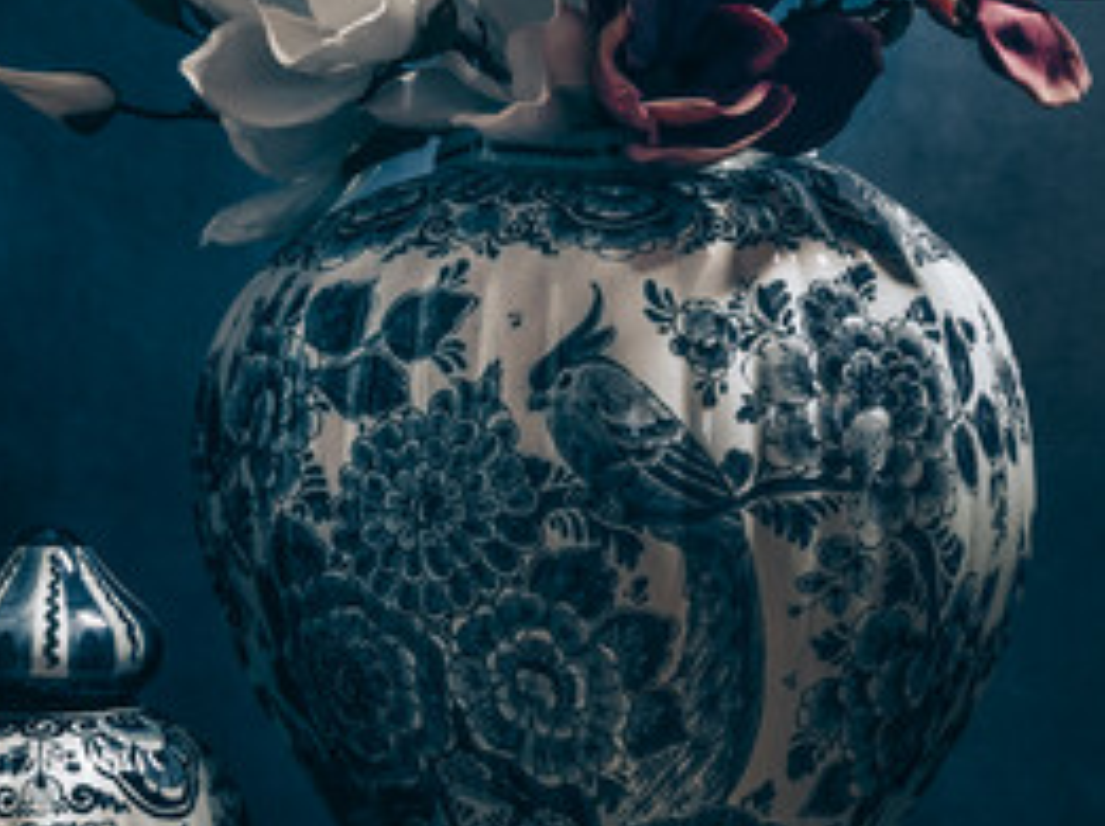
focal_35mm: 83
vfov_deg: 17.6
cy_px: 182
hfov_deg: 23.6
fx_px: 2646
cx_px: 457
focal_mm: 30
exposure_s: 1/15
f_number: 4
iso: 125
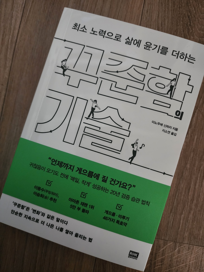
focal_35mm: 23
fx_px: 181
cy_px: 136
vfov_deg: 73.9
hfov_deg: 58.9
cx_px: 102
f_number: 1.8
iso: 640
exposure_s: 1/24
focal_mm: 6.4
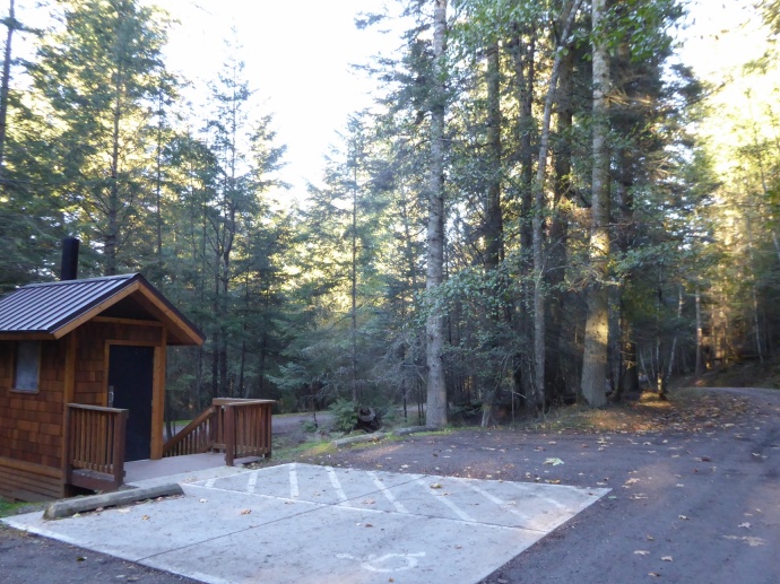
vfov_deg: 48.0
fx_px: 653
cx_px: 372
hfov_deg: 61.6
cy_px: 335
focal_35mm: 29
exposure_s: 1/50
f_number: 3.3
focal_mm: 4.3
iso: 400
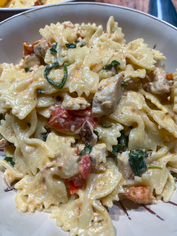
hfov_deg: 53.0
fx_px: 177
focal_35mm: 26
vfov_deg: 67.3
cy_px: 118
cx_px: 88
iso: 50
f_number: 1.5
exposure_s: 1/120
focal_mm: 5.7
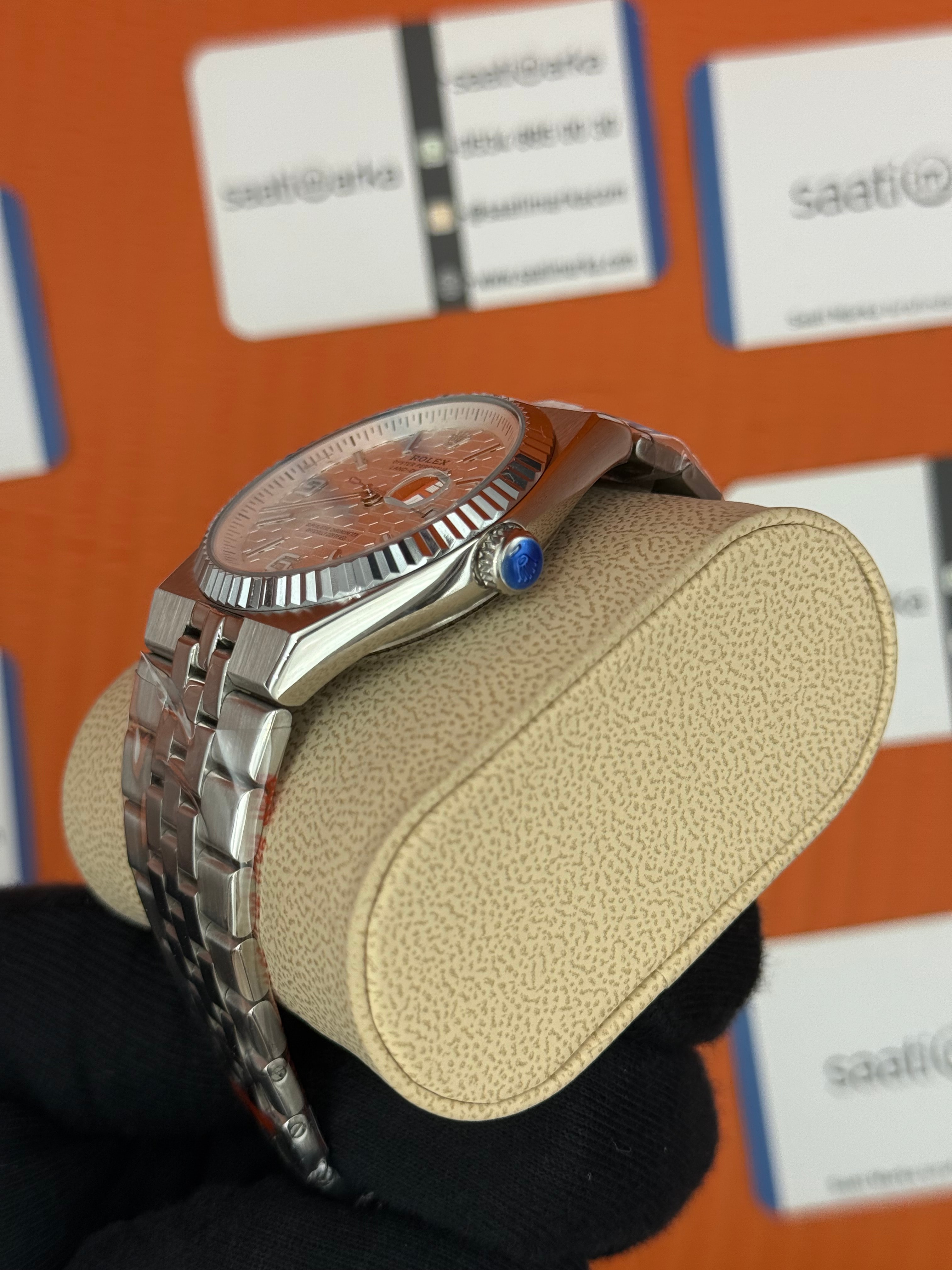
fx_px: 1760
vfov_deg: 39.7
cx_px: 476
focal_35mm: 48
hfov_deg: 30.3
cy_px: 635
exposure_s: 1/1027
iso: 80
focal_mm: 6.76
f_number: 1.78
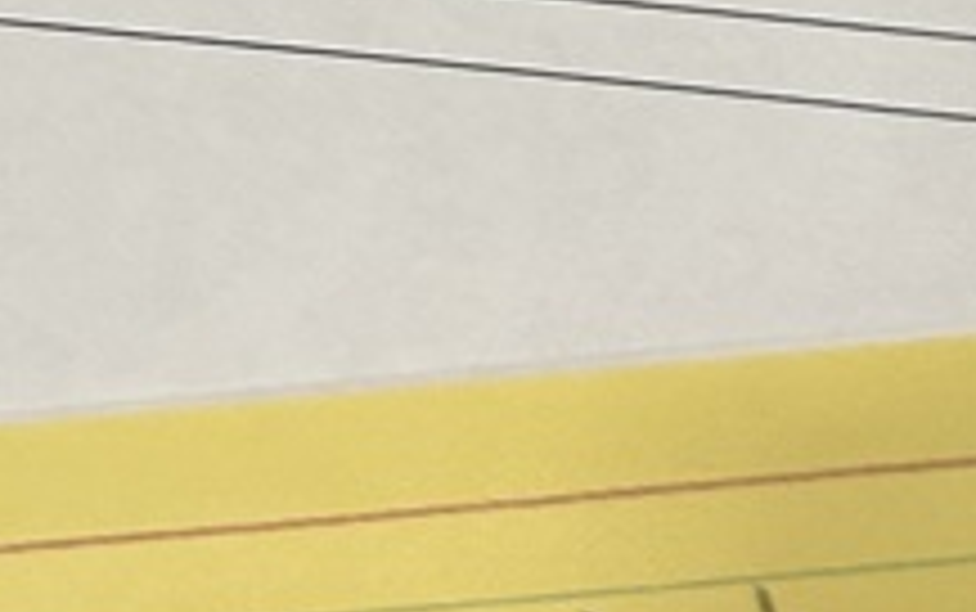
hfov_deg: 16.0
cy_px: -927
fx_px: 3461
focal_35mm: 130
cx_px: 571
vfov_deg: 9.0
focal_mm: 5.7
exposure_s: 1/120
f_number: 1.5
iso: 80
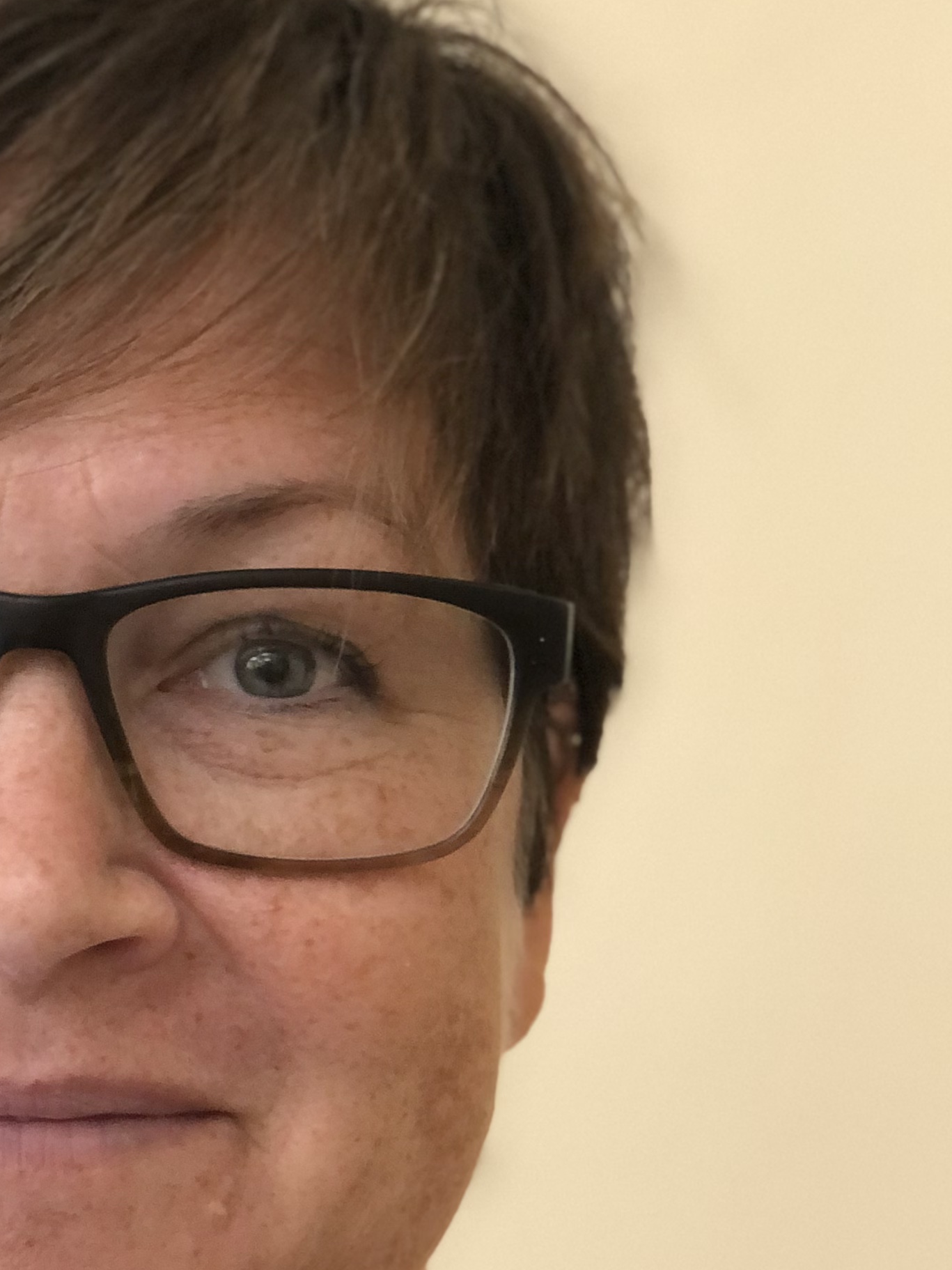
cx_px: -56
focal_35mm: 115
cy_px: 1075
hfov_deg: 12.7
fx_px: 4217
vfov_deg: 16.9
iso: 125
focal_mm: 6
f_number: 2.4
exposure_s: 1/25
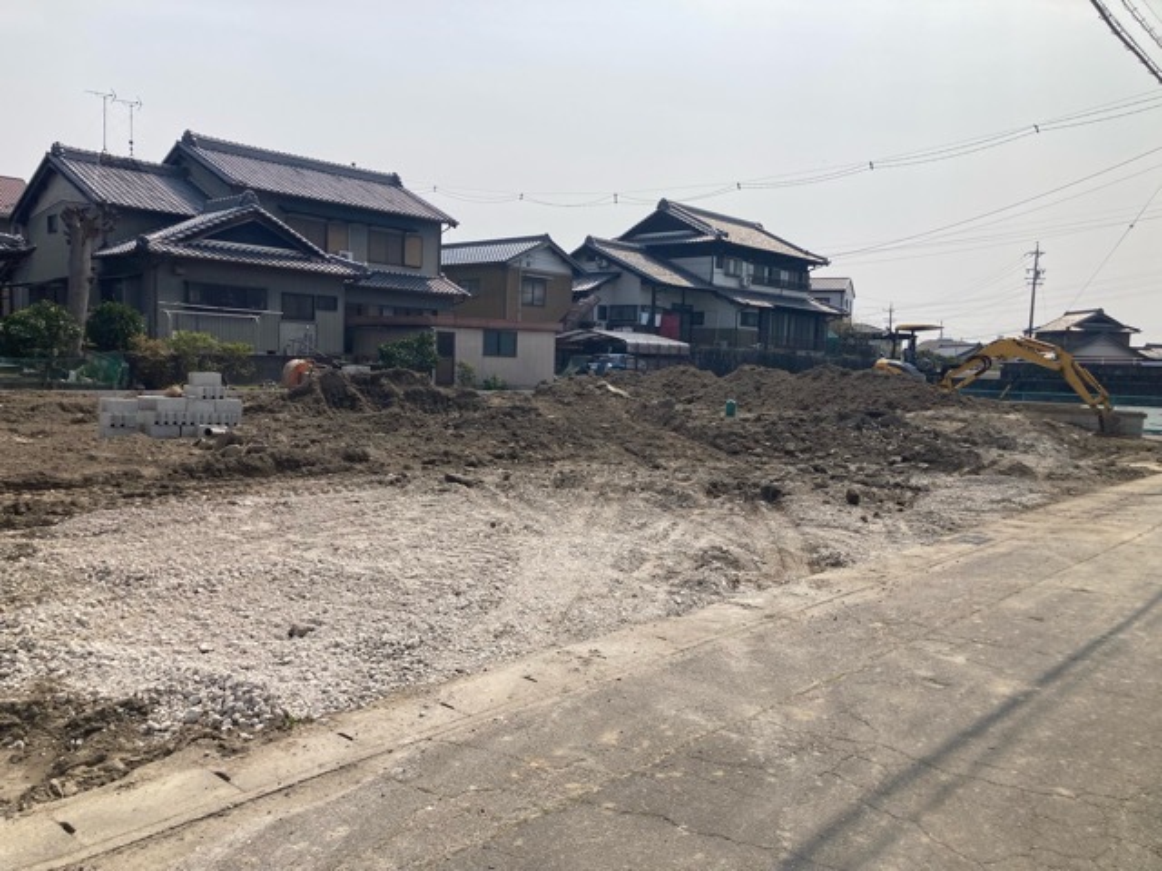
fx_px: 940
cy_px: 436
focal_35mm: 28
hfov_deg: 63.4
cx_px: 581
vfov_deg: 49.7
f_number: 1.8
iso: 20
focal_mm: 3.99
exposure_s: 1/4425
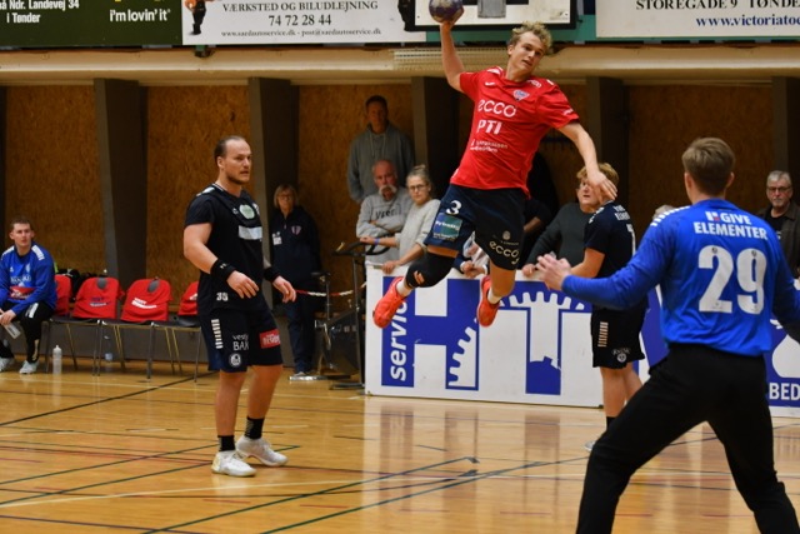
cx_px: 400
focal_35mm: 105
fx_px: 2334
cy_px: 267
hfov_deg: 19.5
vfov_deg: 13.0
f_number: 2.8
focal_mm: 70
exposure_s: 1/500
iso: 1800
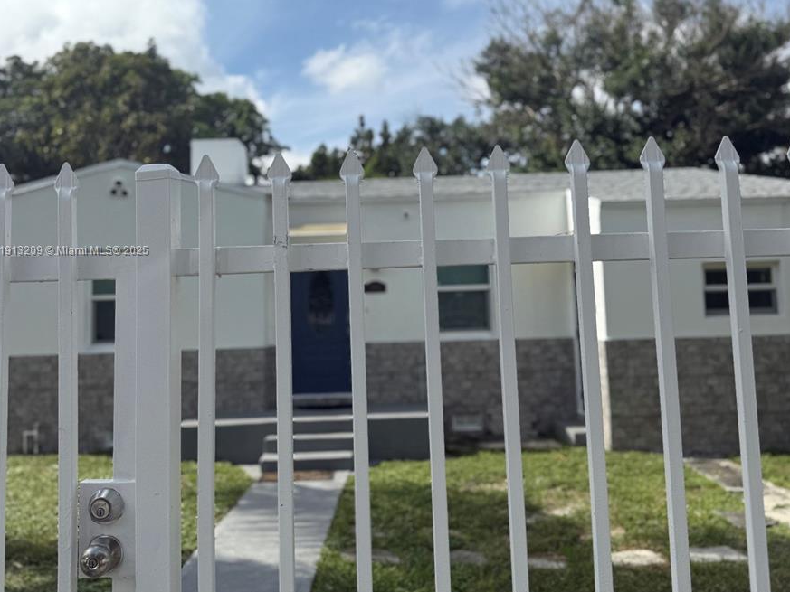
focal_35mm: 33
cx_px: 390
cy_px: 251
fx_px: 753
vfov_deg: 42.8
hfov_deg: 55.3
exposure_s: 1/6711
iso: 80
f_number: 1.78
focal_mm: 6.76
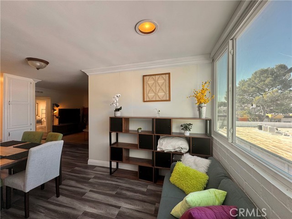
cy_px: 110
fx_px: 118
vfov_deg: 85.7
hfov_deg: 102.1
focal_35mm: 14
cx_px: 146
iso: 64
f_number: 2.2
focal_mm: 2.22
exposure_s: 1/120
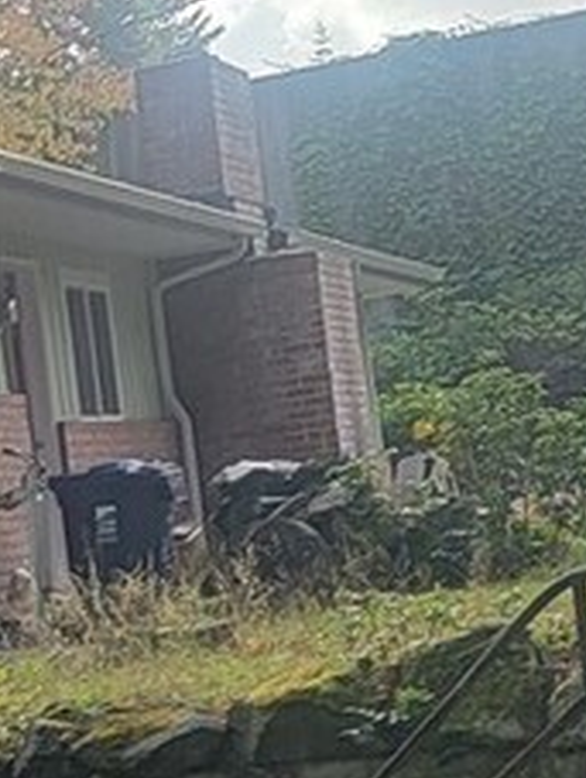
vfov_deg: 12.7
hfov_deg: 8.5
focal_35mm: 152
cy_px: 860
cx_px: -1076
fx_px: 3421
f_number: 1.8
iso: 16
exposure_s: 1/123
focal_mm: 6.7
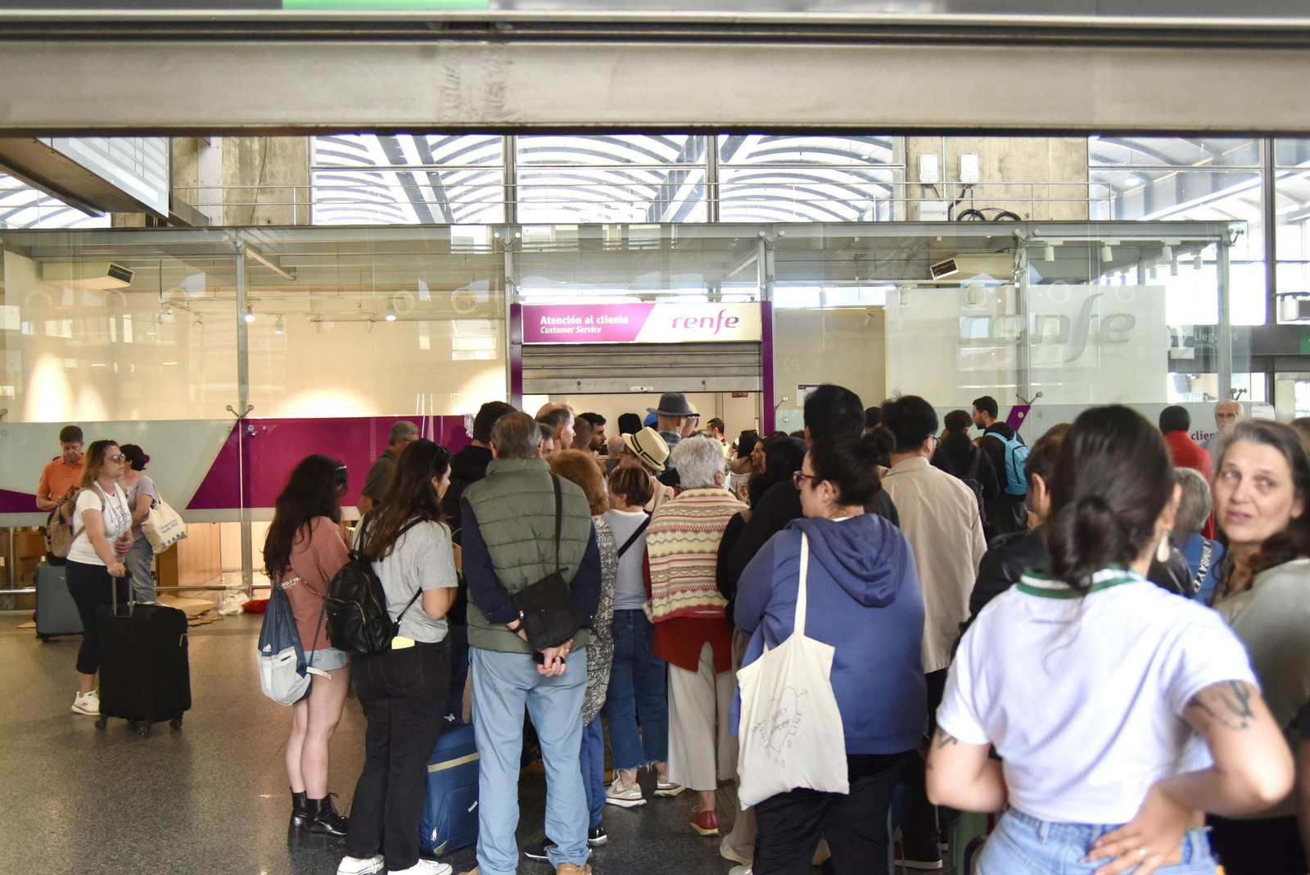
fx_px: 1383
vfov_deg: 35.1
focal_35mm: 38
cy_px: 438
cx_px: 655
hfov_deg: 50.7
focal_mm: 38
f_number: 6.3
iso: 2500
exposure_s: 1/125
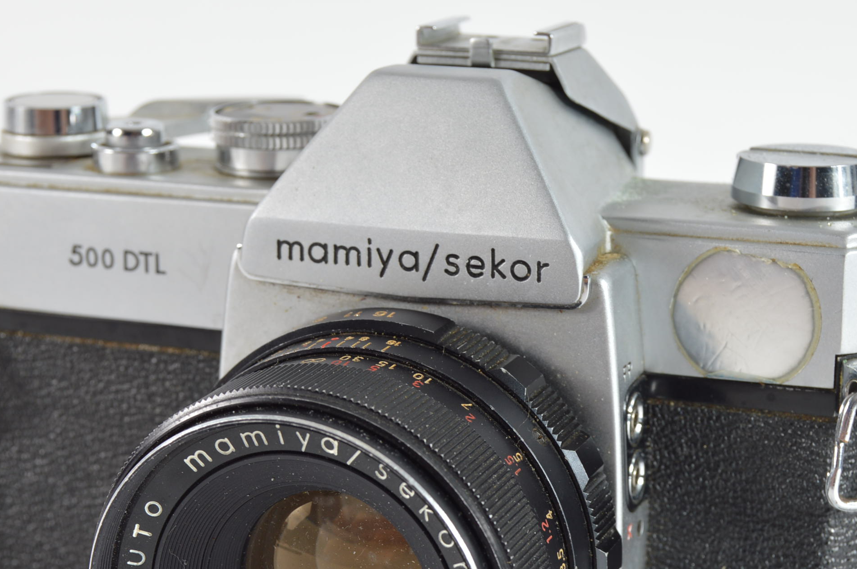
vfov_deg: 14.3
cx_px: 378
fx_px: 2259
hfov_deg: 21.5
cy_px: 407
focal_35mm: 95
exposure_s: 1/80
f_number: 8
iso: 100
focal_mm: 40
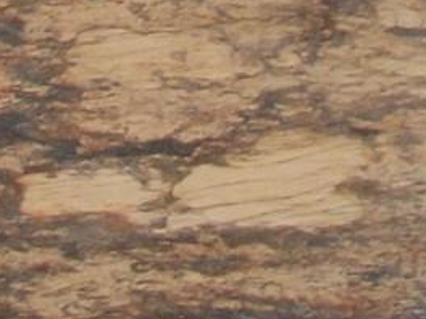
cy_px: -524
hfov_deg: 9.0
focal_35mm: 218
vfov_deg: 6.4
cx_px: 458
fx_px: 2683
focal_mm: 6
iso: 80
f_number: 2.7
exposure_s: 1/64
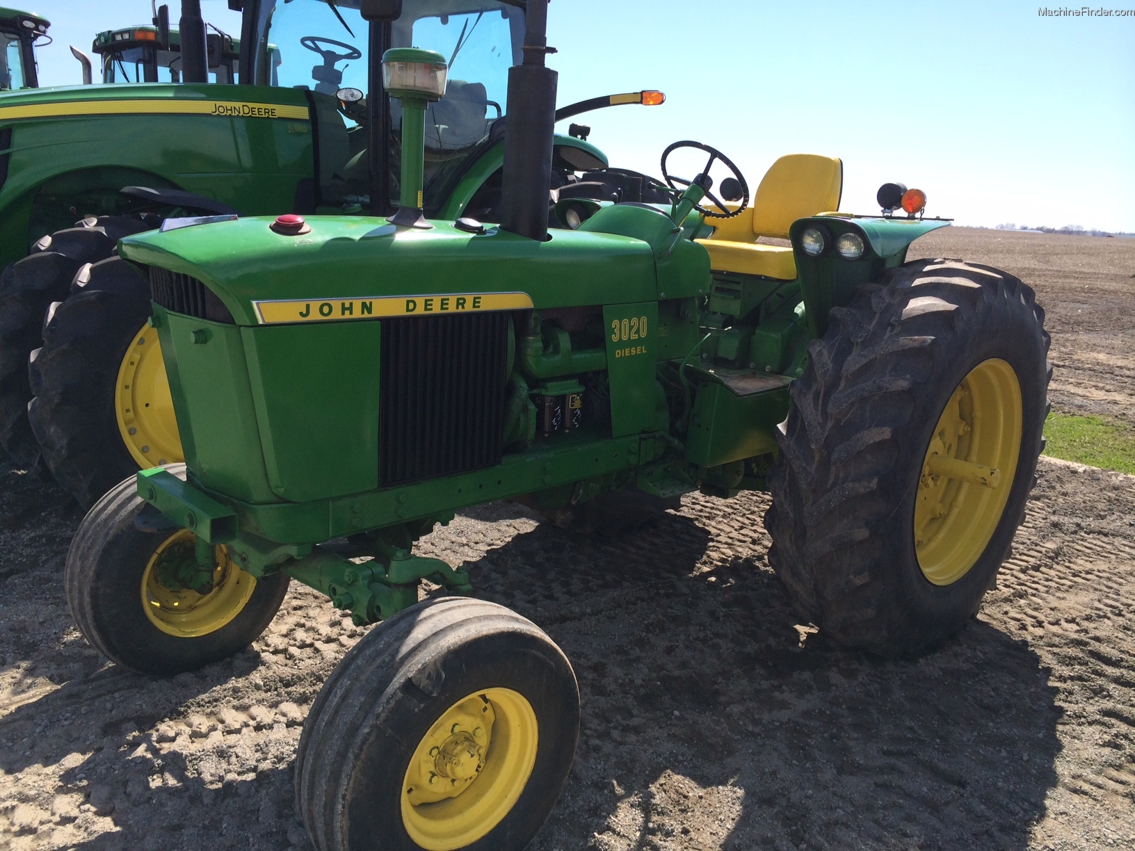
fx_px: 984
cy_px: 426
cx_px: 568
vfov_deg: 46.8
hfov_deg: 60.0
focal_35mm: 30
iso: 32
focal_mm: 4.12
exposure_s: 1/1414
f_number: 2.2
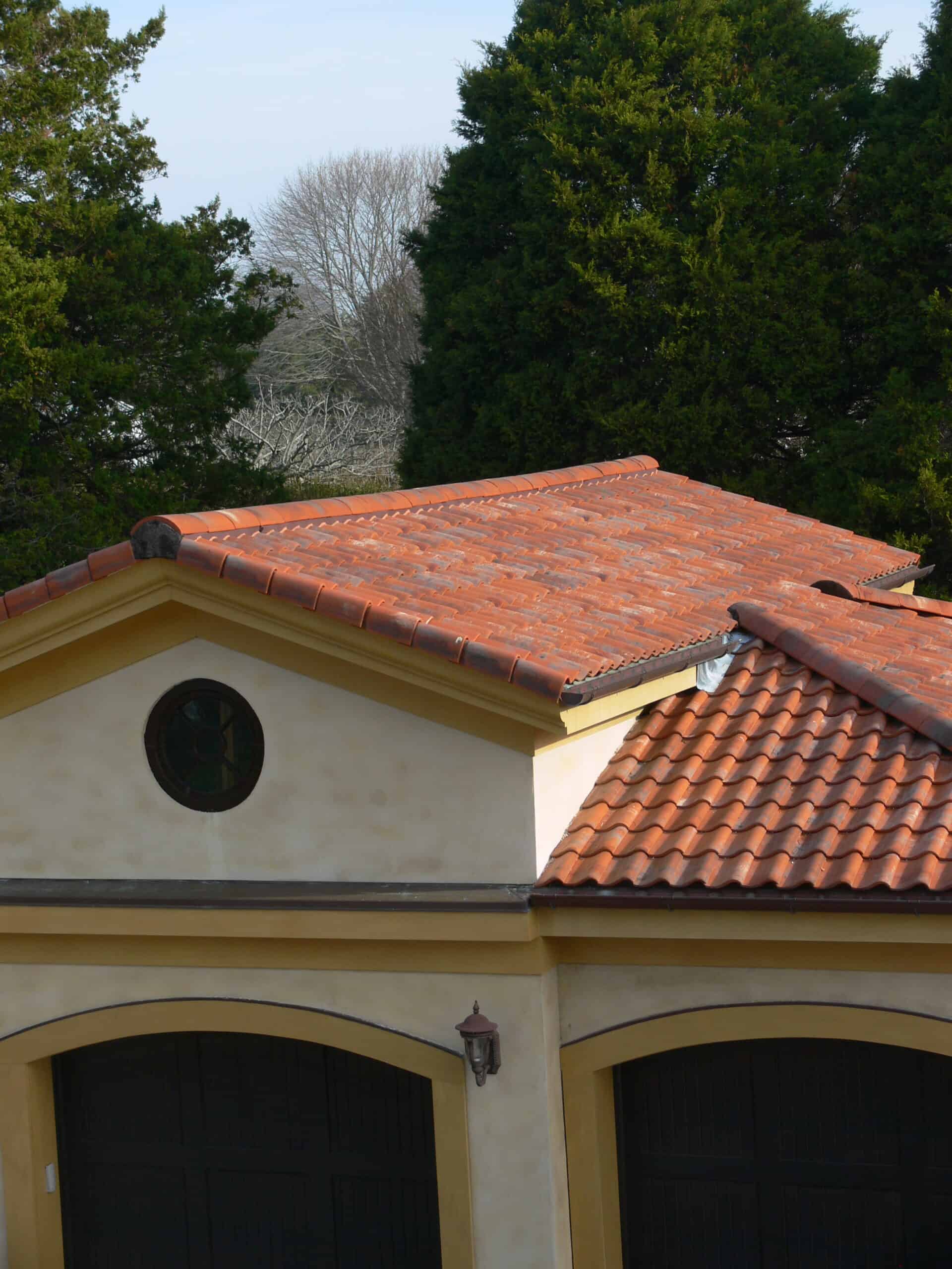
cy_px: 634
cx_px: 476
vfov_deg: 25.7
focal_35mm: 76
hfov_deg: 19.4
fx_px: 2787
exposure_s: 1/80
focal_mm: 16.2
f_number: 4
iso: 80
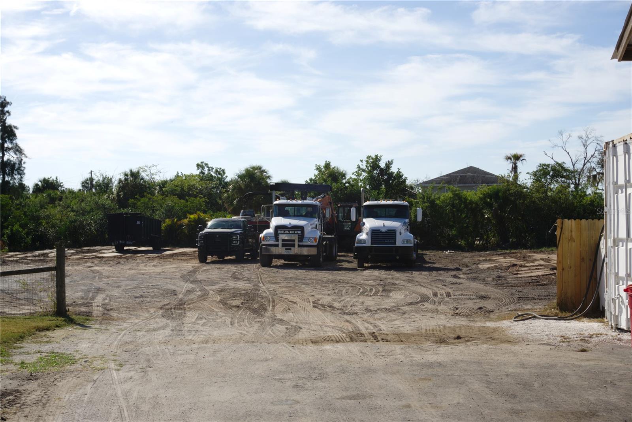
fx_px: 922
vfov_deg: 25.8
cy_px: 211
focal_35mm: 52
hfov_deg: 37.8
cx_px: 316
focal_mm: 35
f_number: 11
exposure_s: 1/200
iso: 100
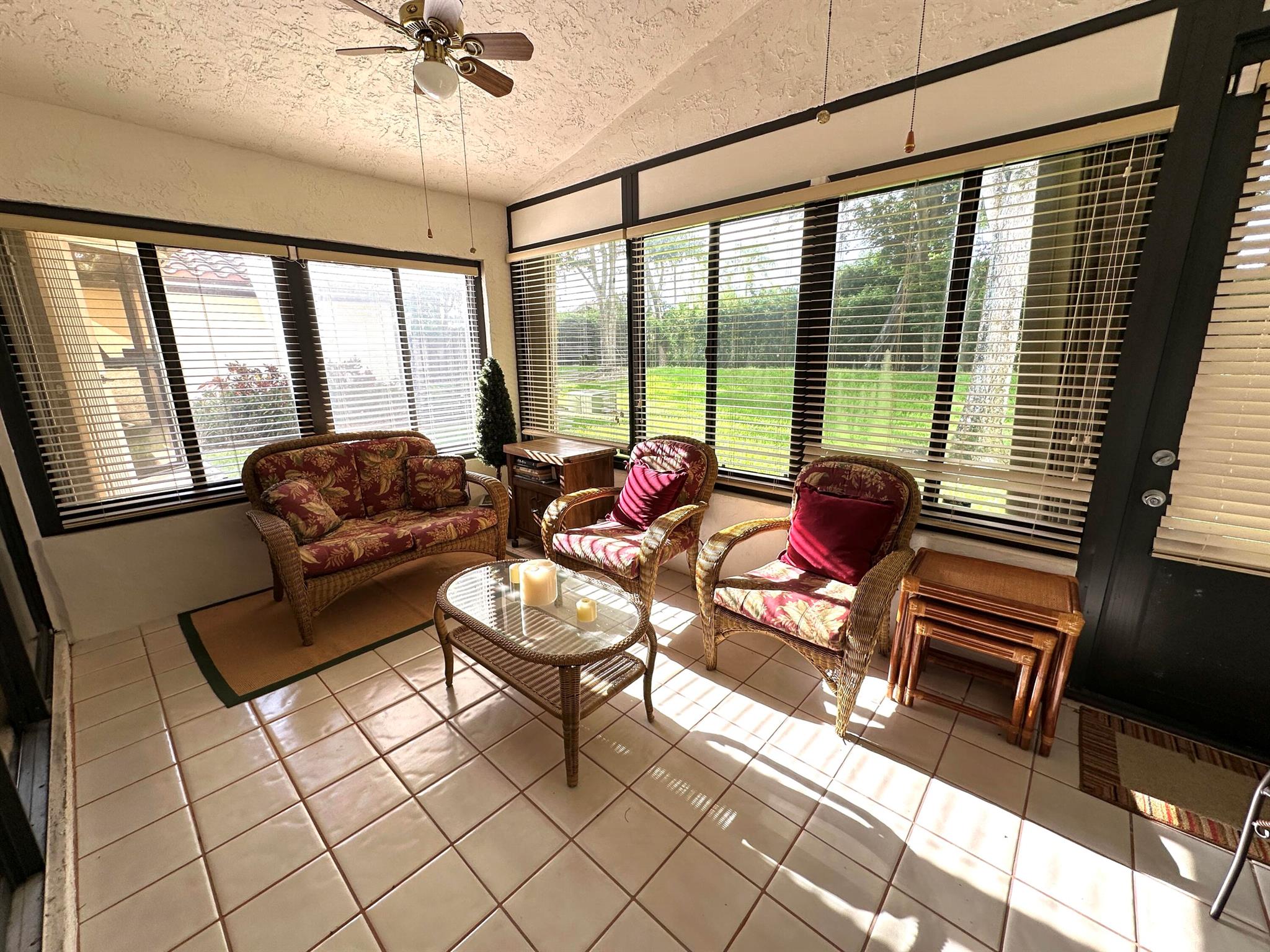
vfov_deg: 85.7
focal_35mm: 14
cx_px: 635
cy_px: 476
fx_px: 514
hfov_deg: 102.1
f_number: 2.2
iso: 40
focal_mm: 2.22
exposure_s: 1/99
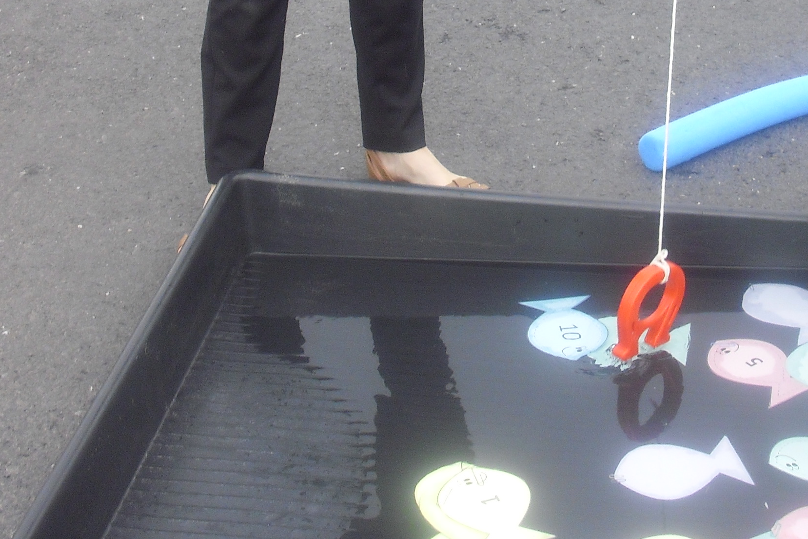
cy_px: -90
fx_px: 1953
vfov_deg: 15.2
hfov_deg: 23.2
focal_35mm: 87
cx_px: 574
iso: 100
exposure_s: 1/250
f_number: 2.8
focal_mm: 6.2
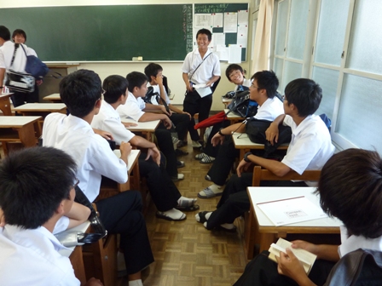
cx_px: 191
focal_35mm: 25
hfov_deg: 69.4
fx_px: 276
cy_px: 143
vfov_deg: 54.9
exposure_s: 1/30
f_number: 3.3
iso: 200
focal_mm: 4.1
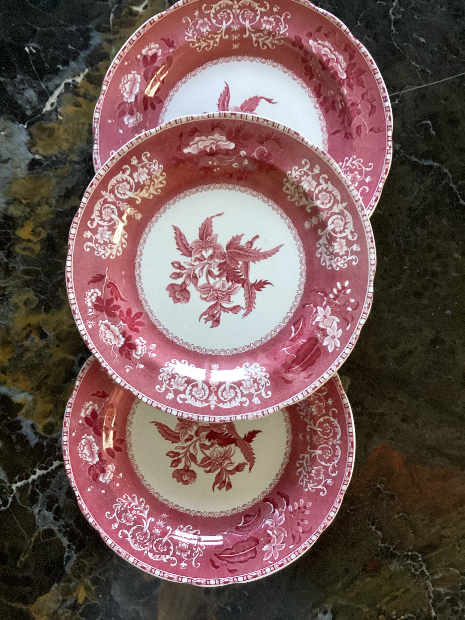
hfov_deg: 45.4
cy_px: 310
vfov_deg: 58.4
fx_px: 555
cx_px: 232
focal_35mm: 31
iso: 250
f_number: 2.4
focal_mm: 3.3
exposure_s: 1/60
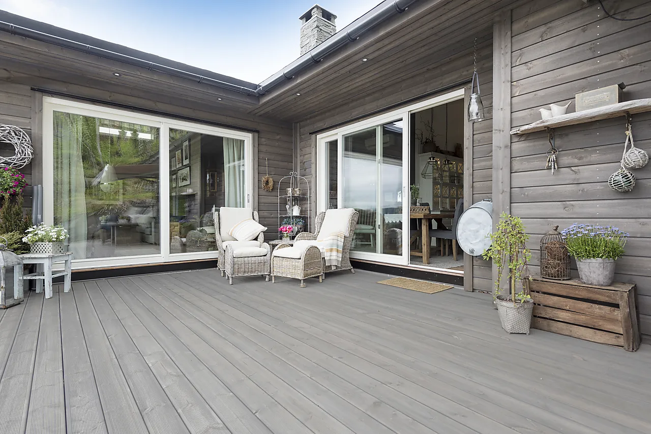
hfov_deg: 90.0
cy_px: 217
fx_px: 326
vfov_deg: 67.4
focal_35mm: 18
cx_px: 326
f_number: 8
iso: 64
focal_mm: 18
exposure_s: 1/30
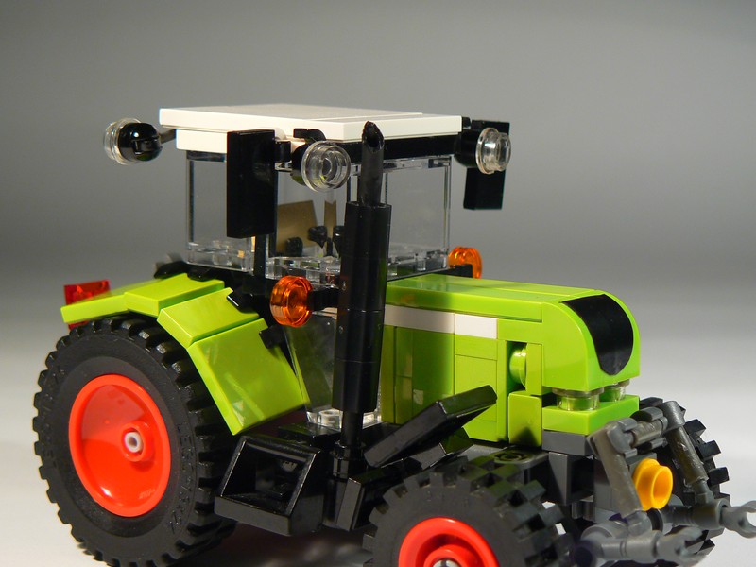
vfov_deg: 18.4
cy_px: 284
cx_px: 378
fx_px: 1747
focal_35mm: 80
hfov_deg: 24.4
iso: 80
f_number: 3.2
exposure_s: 1/13
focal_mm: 13.4
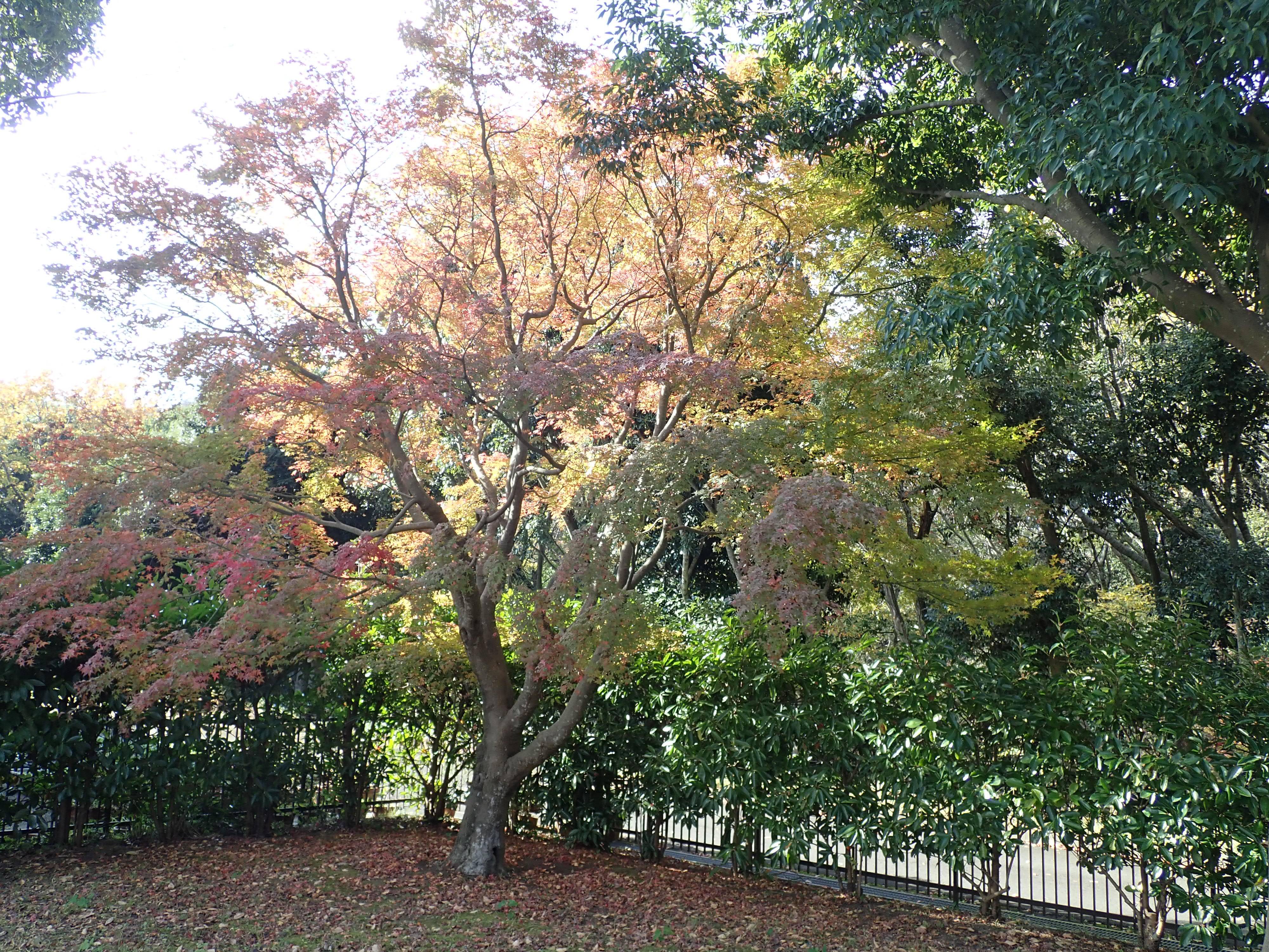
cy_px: 476
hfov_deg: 60.0
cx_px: 634
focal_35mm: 30
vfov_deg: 46.8
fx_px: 1100
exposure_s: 1/125
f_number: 3.2
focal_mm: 5.5
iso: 100
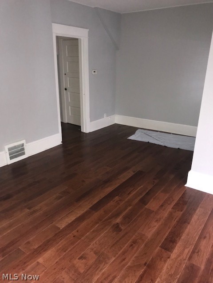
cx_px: 106
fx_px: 230
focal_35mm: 28
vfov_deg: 63.4
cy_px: 142
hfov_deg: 49.7
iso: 125
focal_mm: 3.99
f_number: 1.8
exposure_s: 1/16
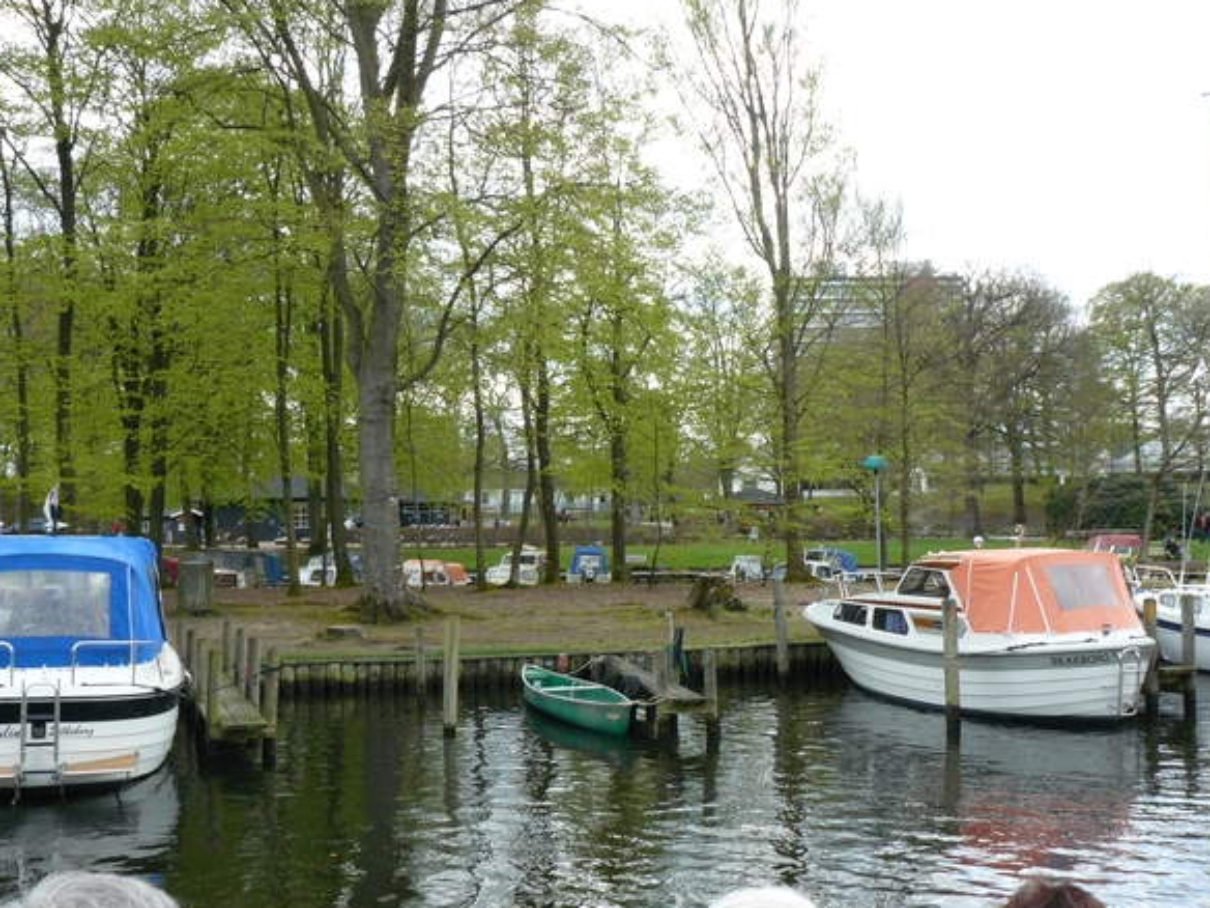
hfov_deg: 50.1
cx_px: 601
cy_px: 458
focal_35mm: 37
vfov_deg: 38.7
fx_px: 1293
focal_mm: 6
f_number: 5
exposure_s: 1/200
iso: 200
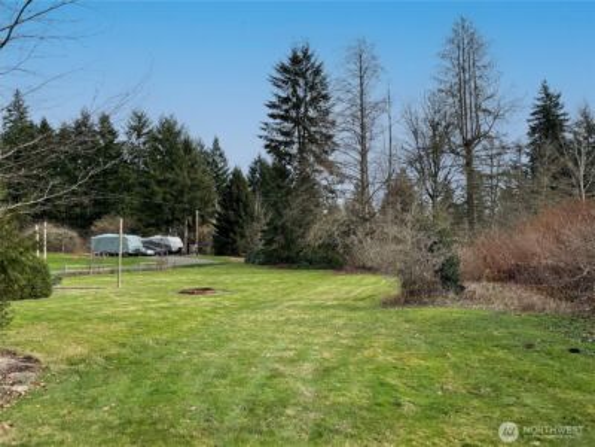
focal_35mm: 26
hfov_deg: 67.3
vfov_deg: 53.1
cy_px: 224
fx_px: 447
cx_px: 298
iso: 32
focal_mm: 4.2
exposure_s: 1/1984
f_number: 1.6
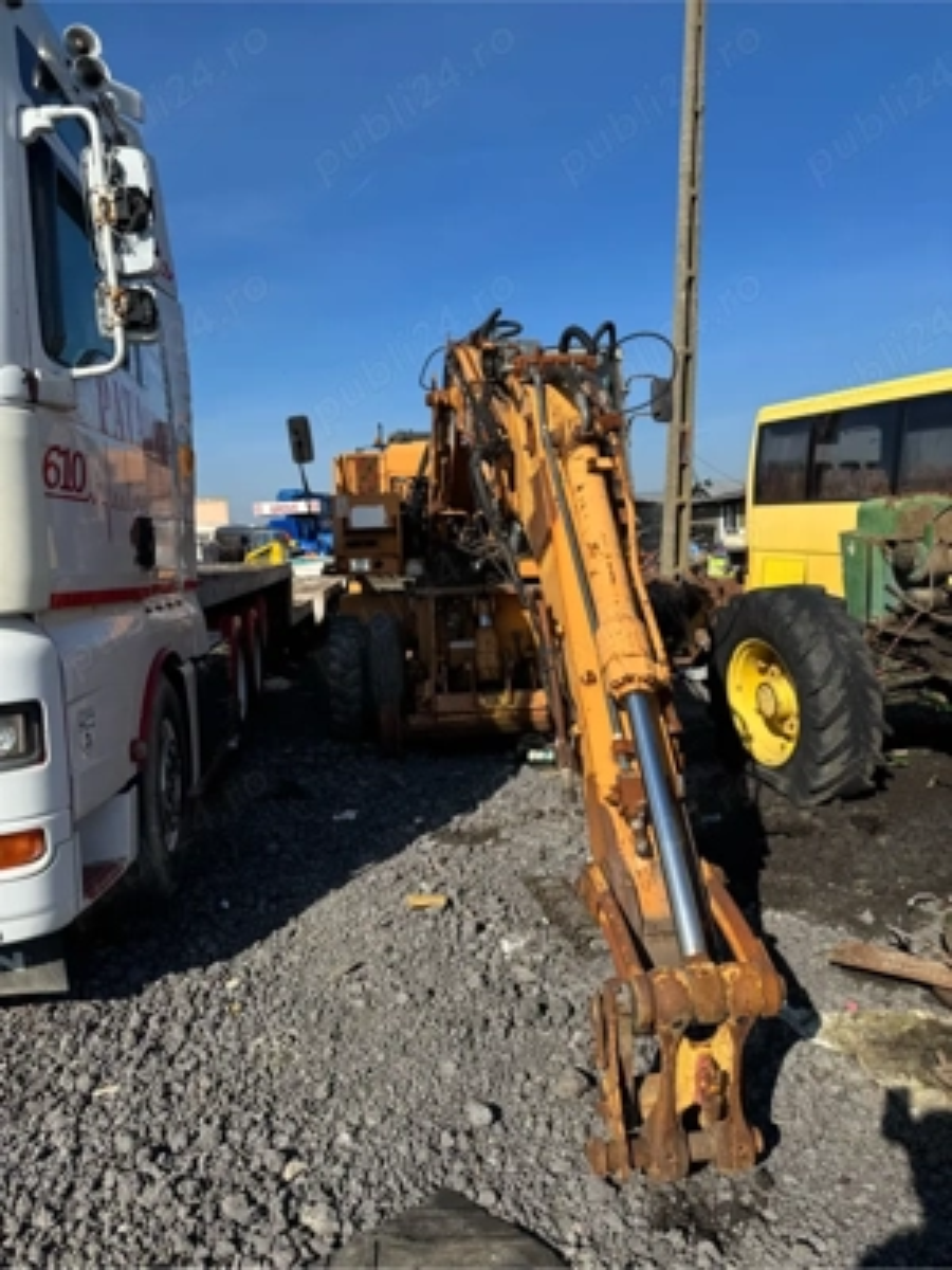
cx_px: 476
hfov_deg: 56.8
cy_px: 635
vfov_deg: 71.6
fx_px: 880
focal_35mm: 24
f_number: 1.78
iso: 80
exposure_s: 1/5348
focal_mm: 6.76
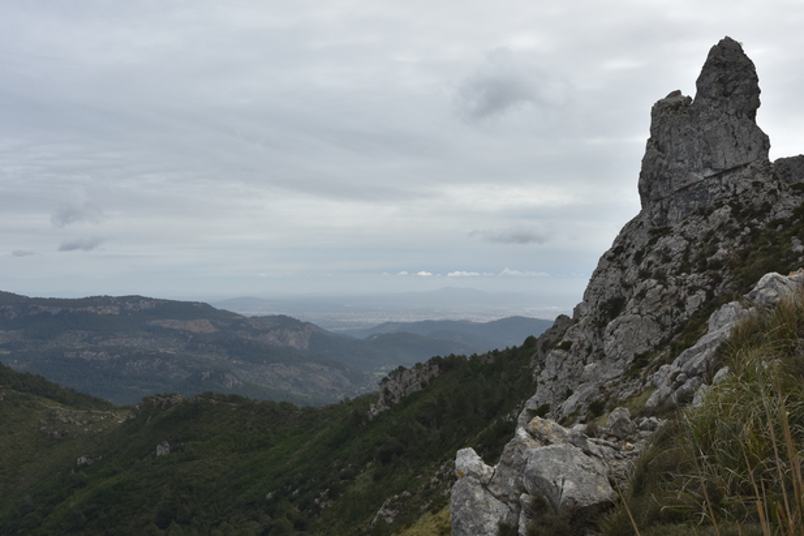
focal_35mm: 35
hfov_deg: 54.4
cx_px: 425
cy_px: 266
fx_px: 781
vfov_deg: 37.8
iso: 140
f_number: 8
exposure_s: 1/500
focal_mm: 20
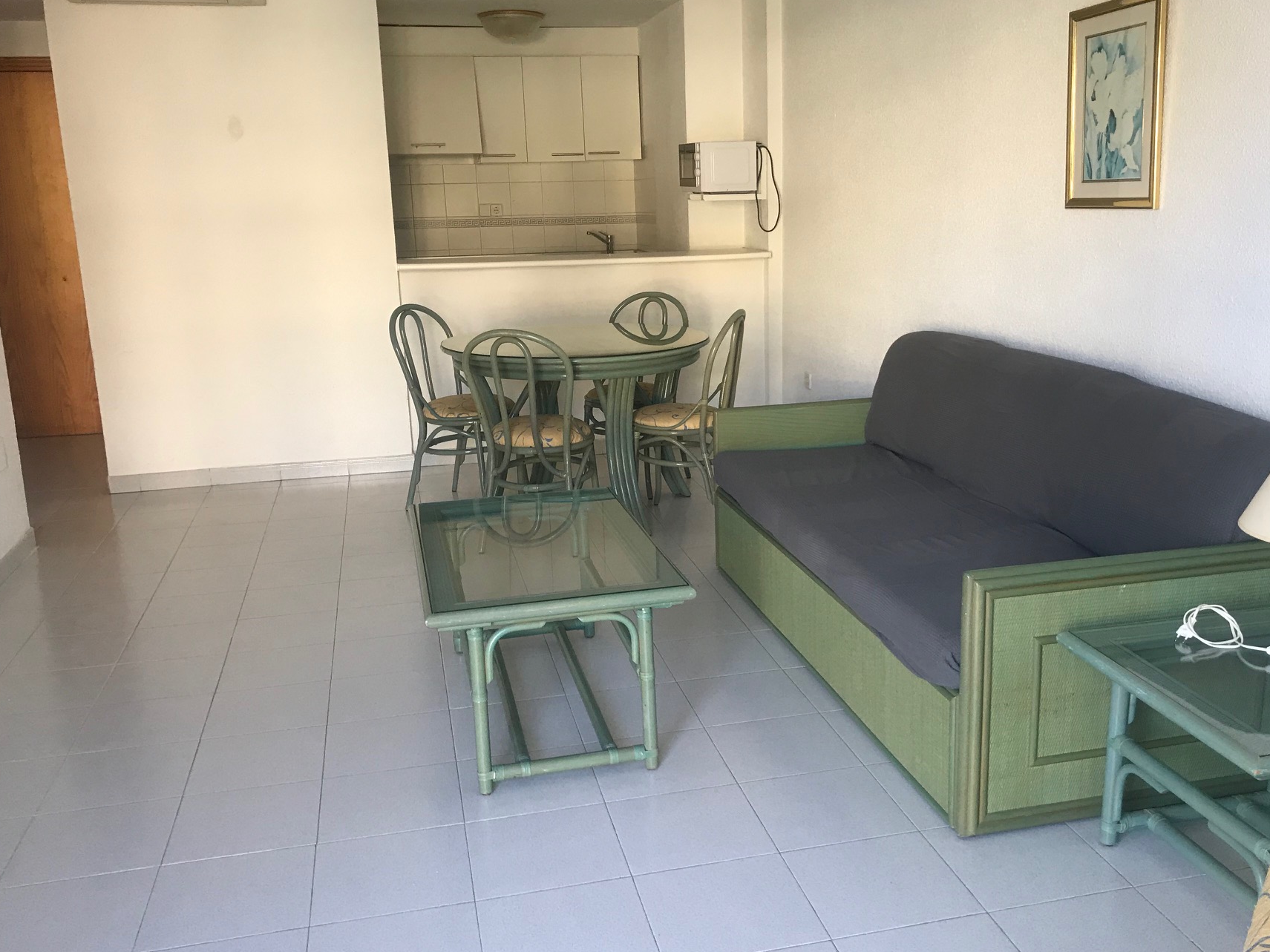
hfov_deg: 55.3
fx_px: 1211
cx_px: 690
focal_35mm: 33
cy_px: 499
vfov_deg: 42.9
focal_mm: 3.99
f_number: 1.8
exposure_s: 1/33
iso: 20
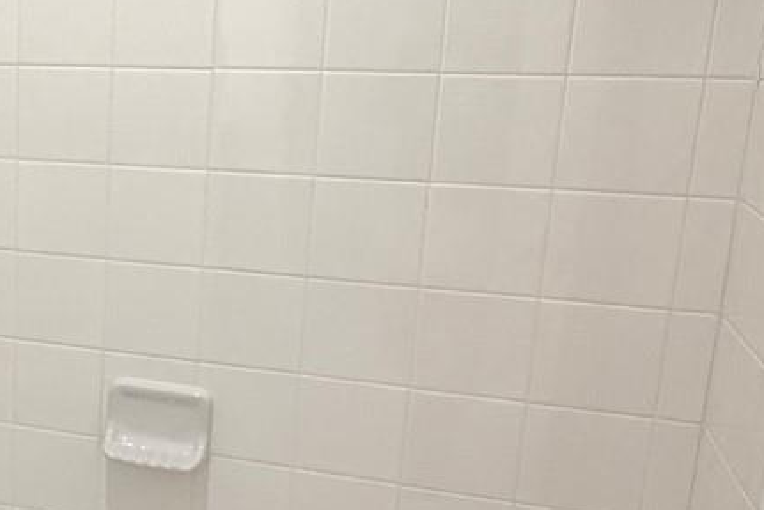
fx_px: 1147
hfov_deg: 32.1
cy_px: 248
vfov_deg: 25.1
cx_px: -94
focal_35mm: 54
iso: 250
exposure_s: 1/120
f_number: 2.2
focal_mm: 2.22
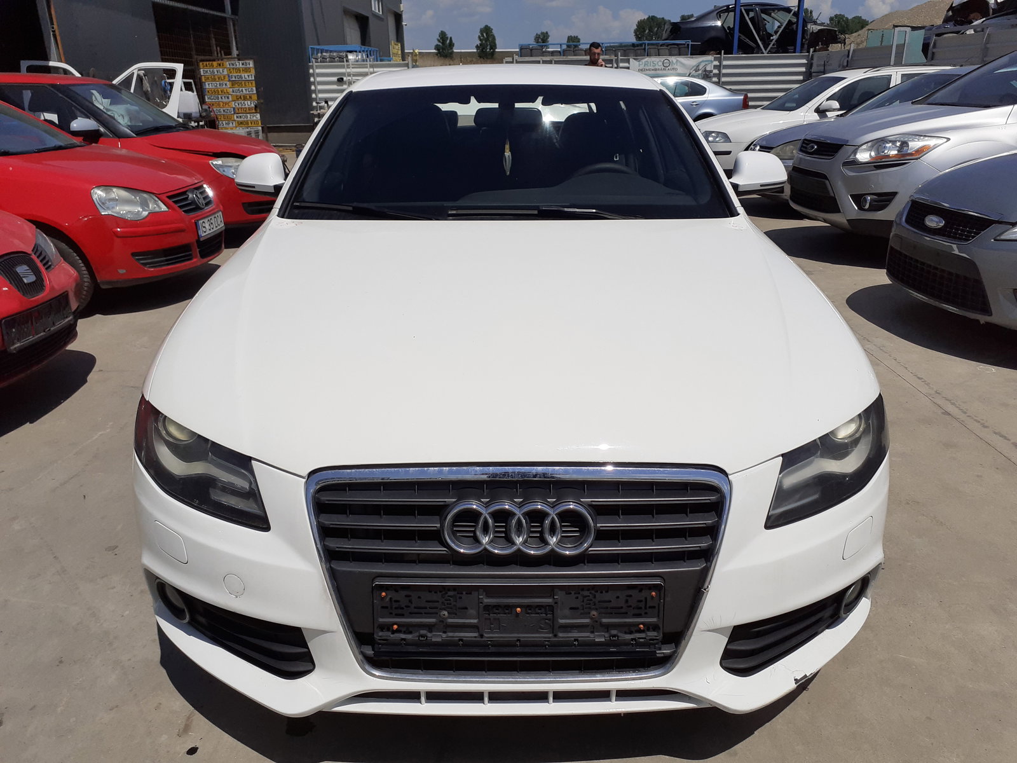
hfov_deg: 65.3
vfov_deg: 51.4
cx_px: 508
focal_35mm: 27
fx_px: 793
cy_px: 382
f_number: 1.9
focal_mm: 3.6
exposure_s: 1/6993
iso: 40
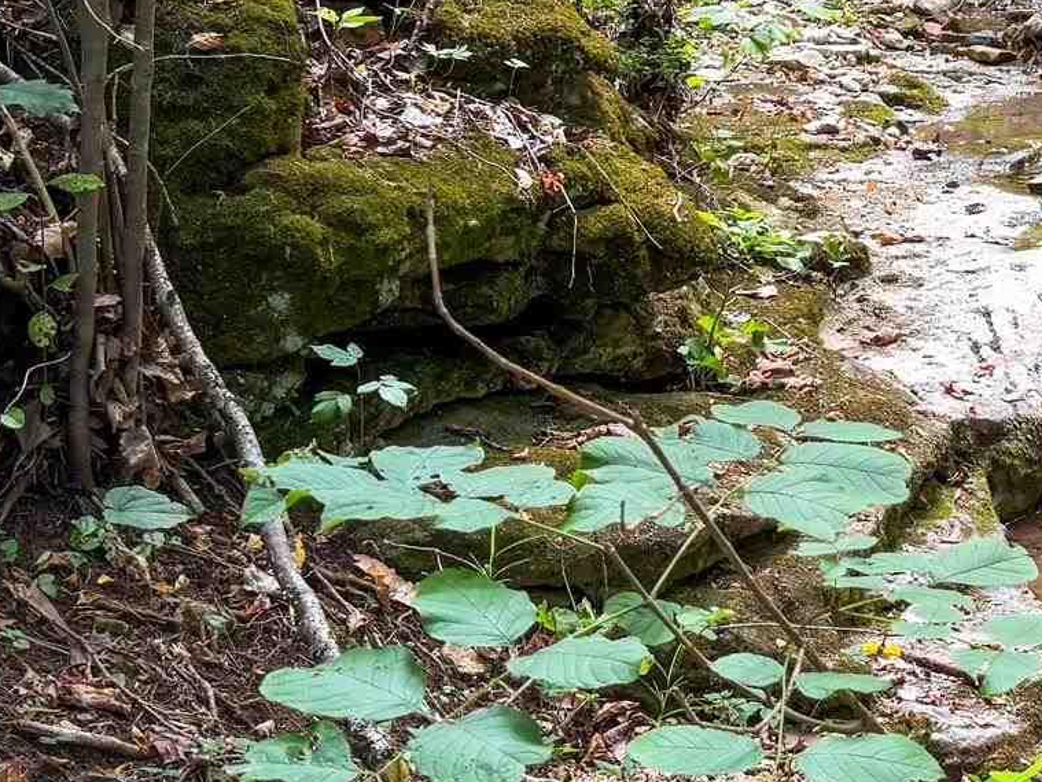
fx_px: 2379
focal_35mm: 79
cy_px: 217
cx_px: 1105
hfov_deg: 23.4
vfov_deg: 18.6
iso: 125
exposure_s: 1/120
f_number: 1.8
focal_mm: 6.76
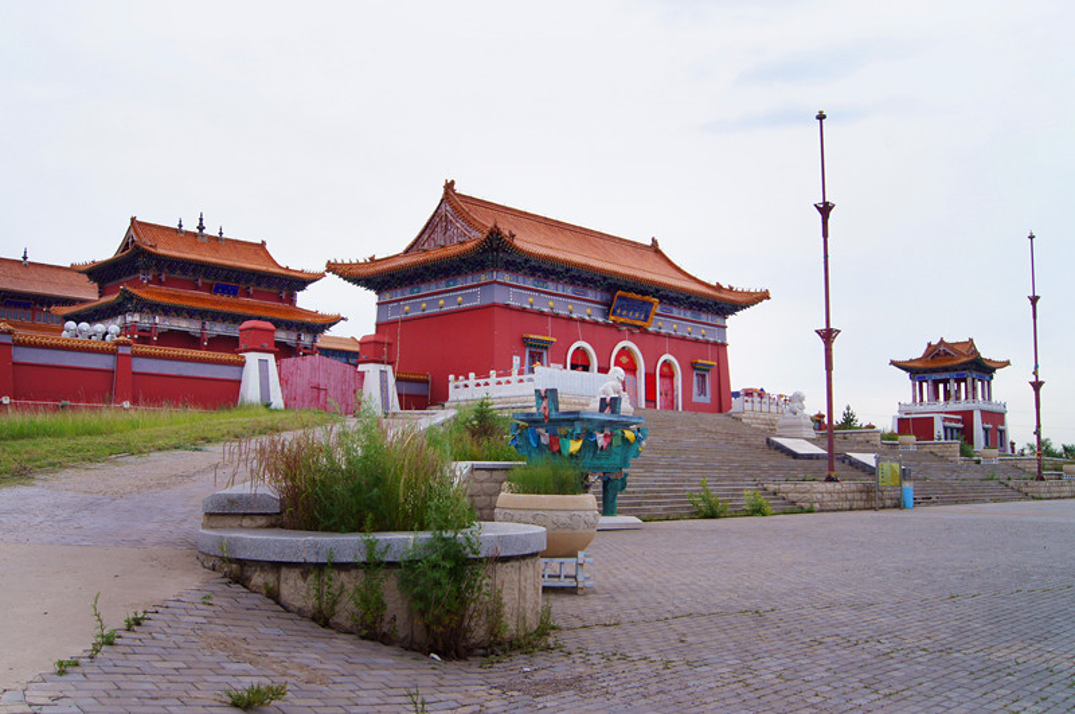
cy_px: 357
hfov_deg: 57.3
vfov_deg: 39.9
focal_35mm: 33
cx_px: 538
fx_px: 984
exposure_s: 1/100
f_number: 13
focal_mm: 22
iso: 100
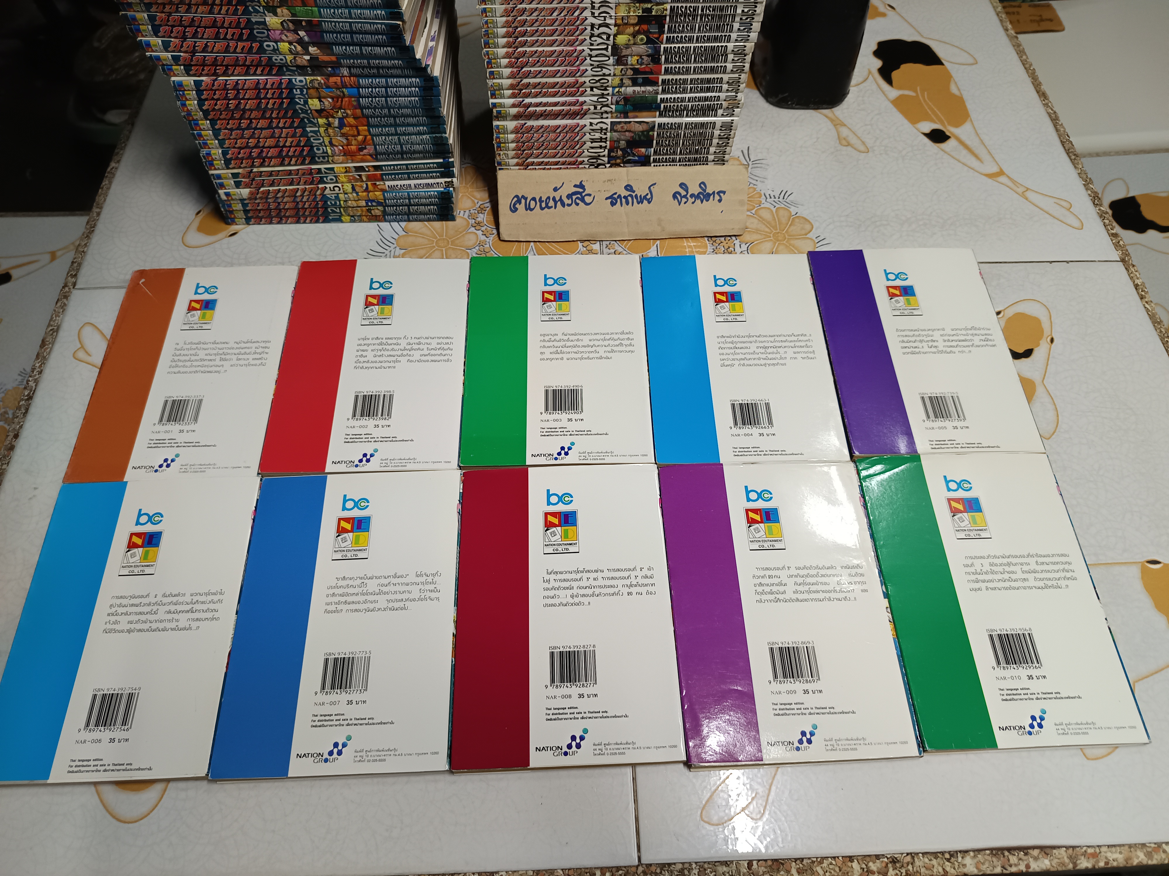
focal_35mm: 24
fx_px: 810
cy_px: 438
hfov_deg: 71.6
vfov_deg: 56.8
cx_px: 584
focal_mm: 5.31
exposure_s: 1/33.3
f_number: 1.7
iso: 887
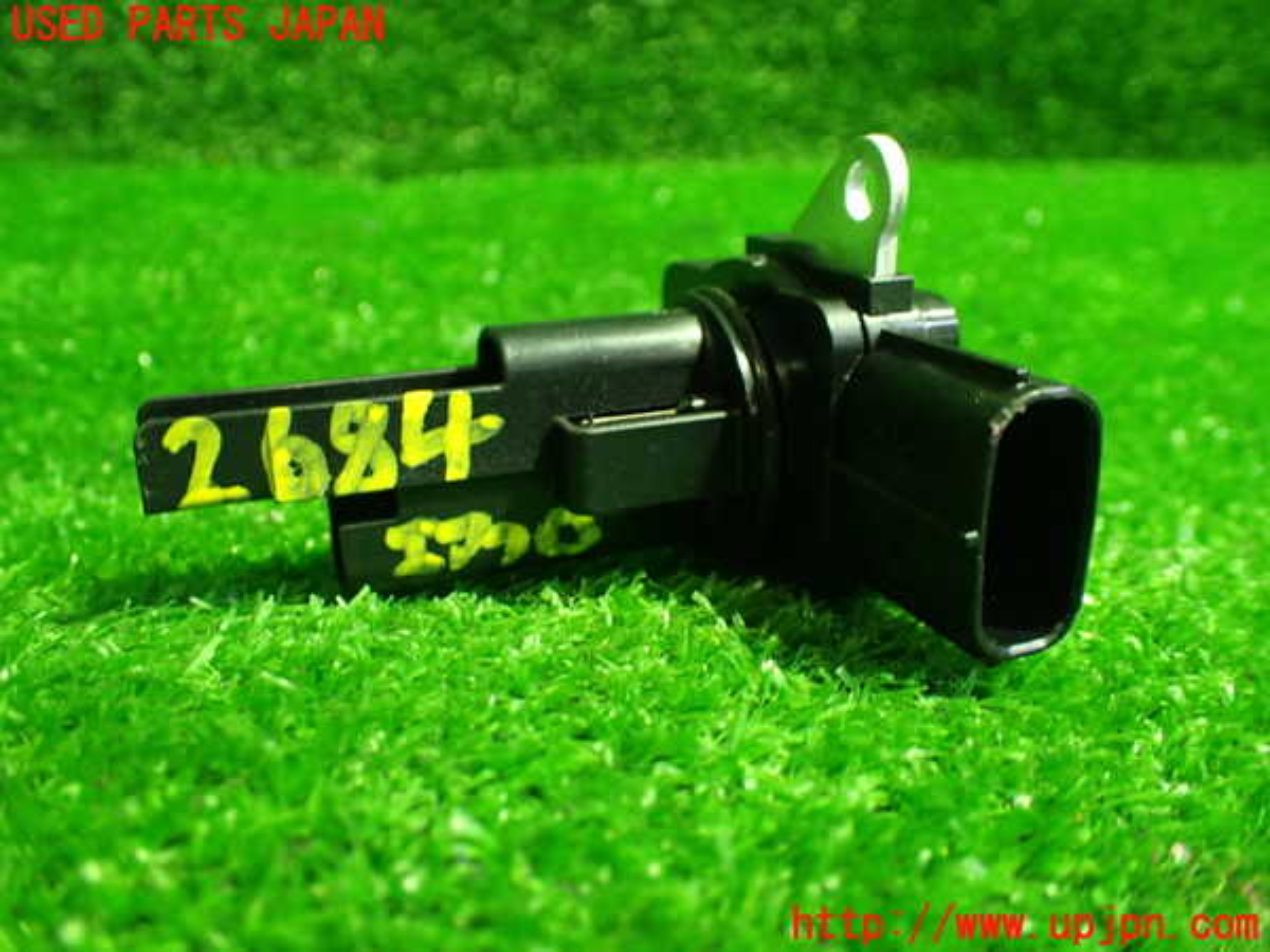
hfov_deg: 60.0
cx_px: 635
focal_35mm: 30
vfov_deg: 46.8
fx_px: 1101
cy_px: 476
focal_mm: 5.4
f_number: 2.3
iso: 800
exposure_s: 1/50
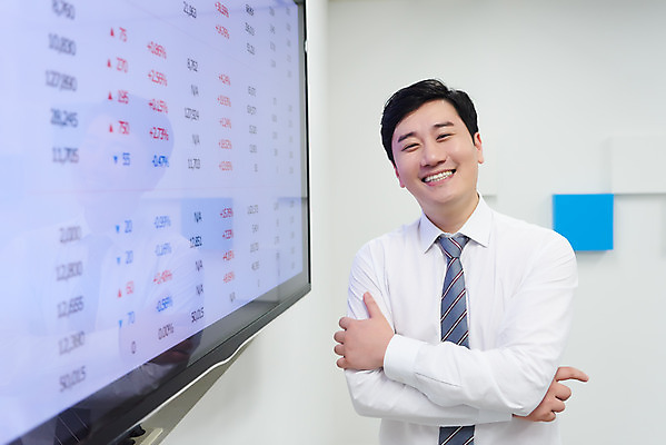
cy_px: 222
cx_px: 333
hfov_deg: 54.4
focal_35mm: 35
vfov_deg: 37.9
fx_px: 648
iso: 500
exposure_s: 1/125
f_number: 3.5
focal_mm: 35
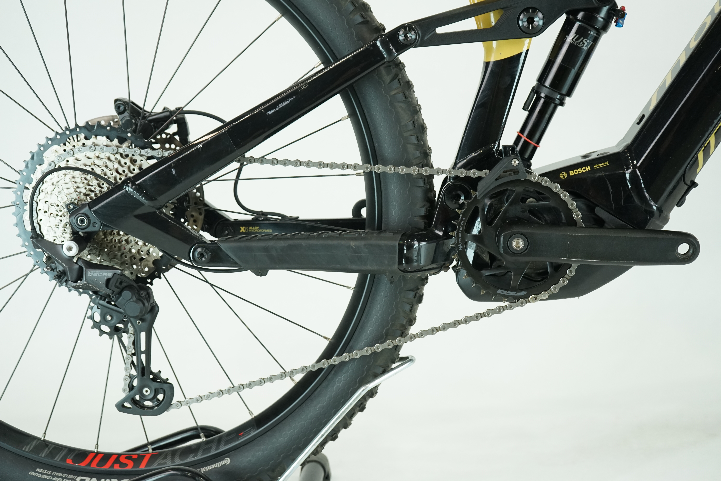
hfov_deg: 37.5
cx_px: 360
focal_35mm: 53
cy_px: 240
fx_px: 1061
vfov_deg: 25.5
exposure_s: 1/200
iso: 1600
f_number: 5.6
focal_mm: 53
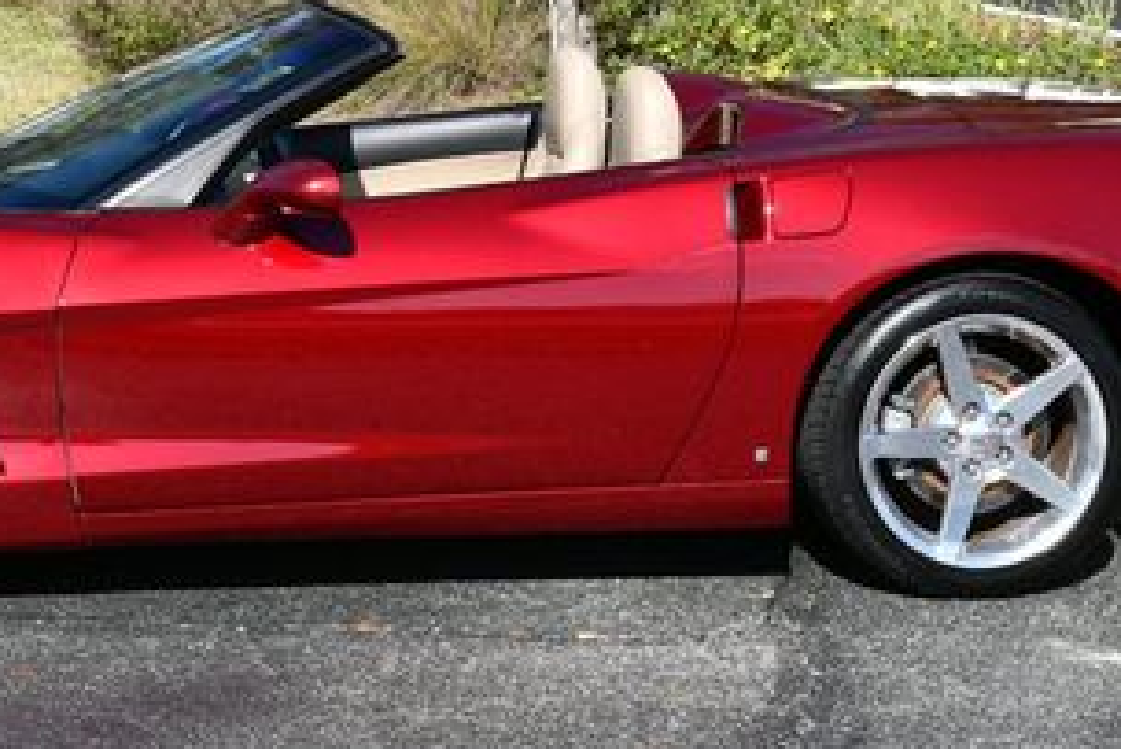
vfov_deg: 13.4
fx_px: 3146
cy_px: -22
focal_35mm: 101
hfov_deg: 20.0
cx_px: 273
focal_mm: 24
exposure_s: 1/250
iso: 100
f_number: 8
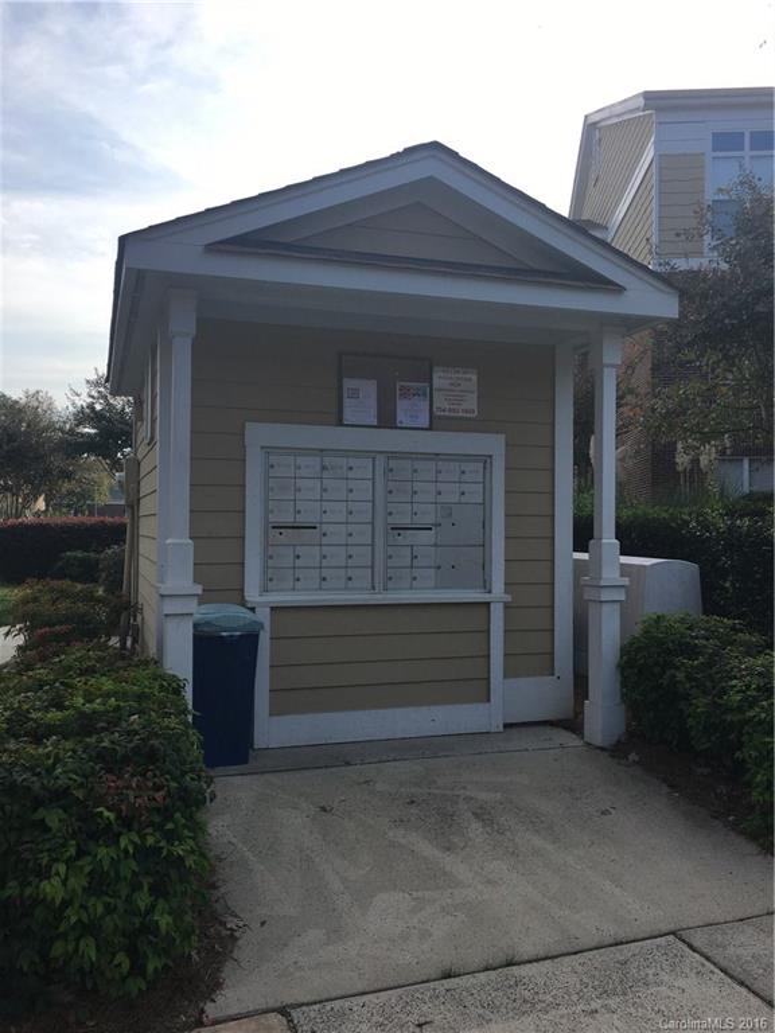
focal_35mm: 29
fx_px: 866
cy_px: 516
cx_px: 388
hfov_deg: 48.2
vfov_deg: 61.7
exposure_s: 1/855
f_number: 2.2
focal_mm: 4.15
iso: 25
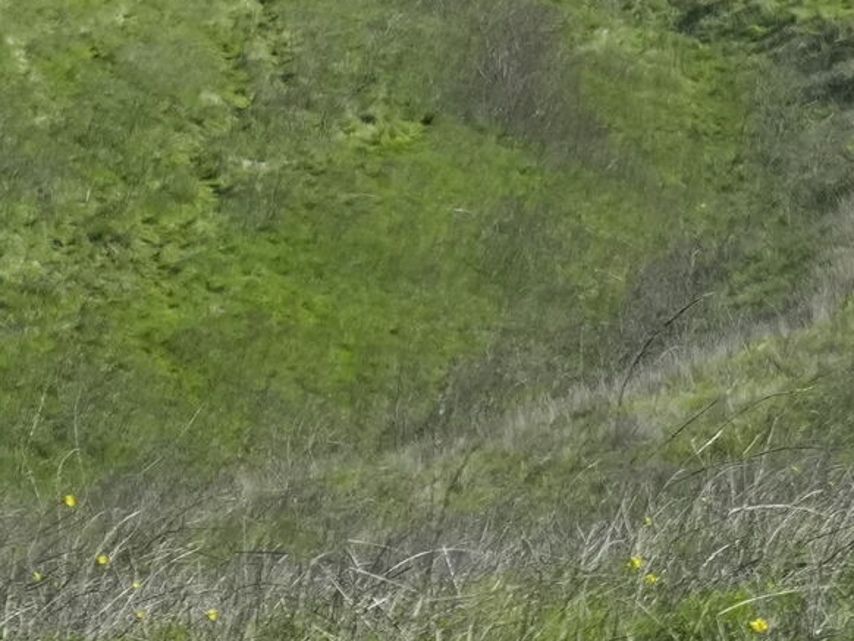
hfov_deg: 4.1
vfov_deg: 3.1
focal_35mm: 478
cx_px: -917
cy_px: -879
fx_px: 11797
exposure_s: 1/2500
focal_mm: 67
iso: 800
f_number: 5.6
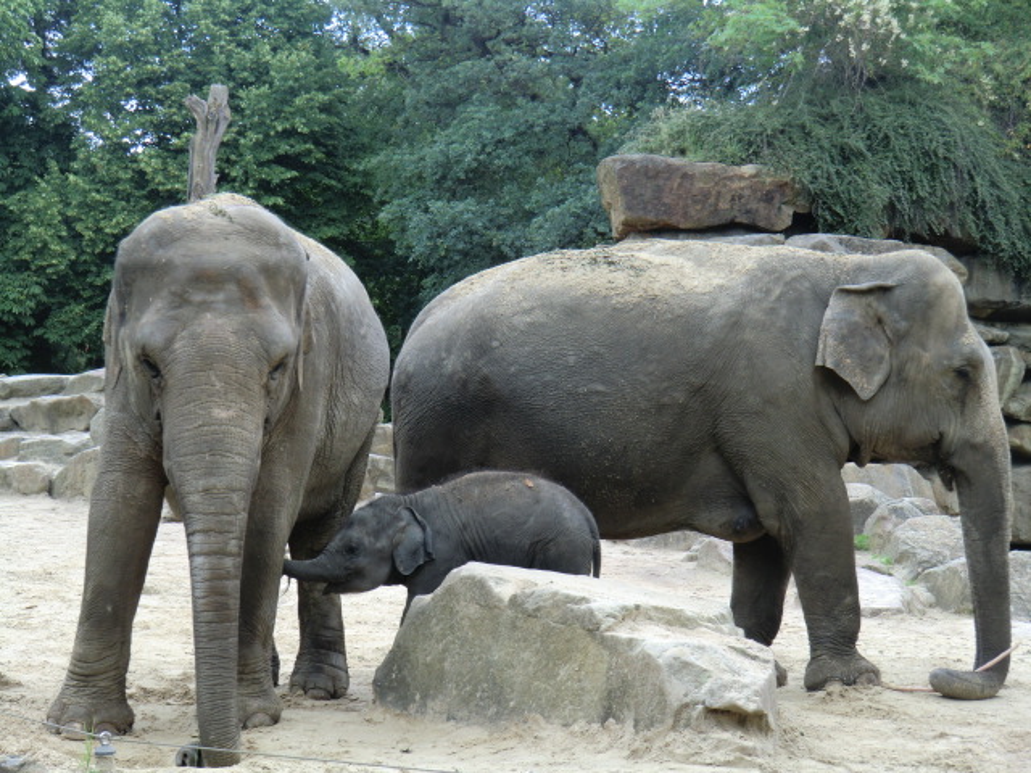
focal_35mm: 76
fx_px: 2264
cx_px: 516
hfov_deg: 25.7
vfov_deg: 19.4
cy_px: 386
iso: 64
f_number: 4.6
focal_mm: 13.6
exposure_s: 1/80
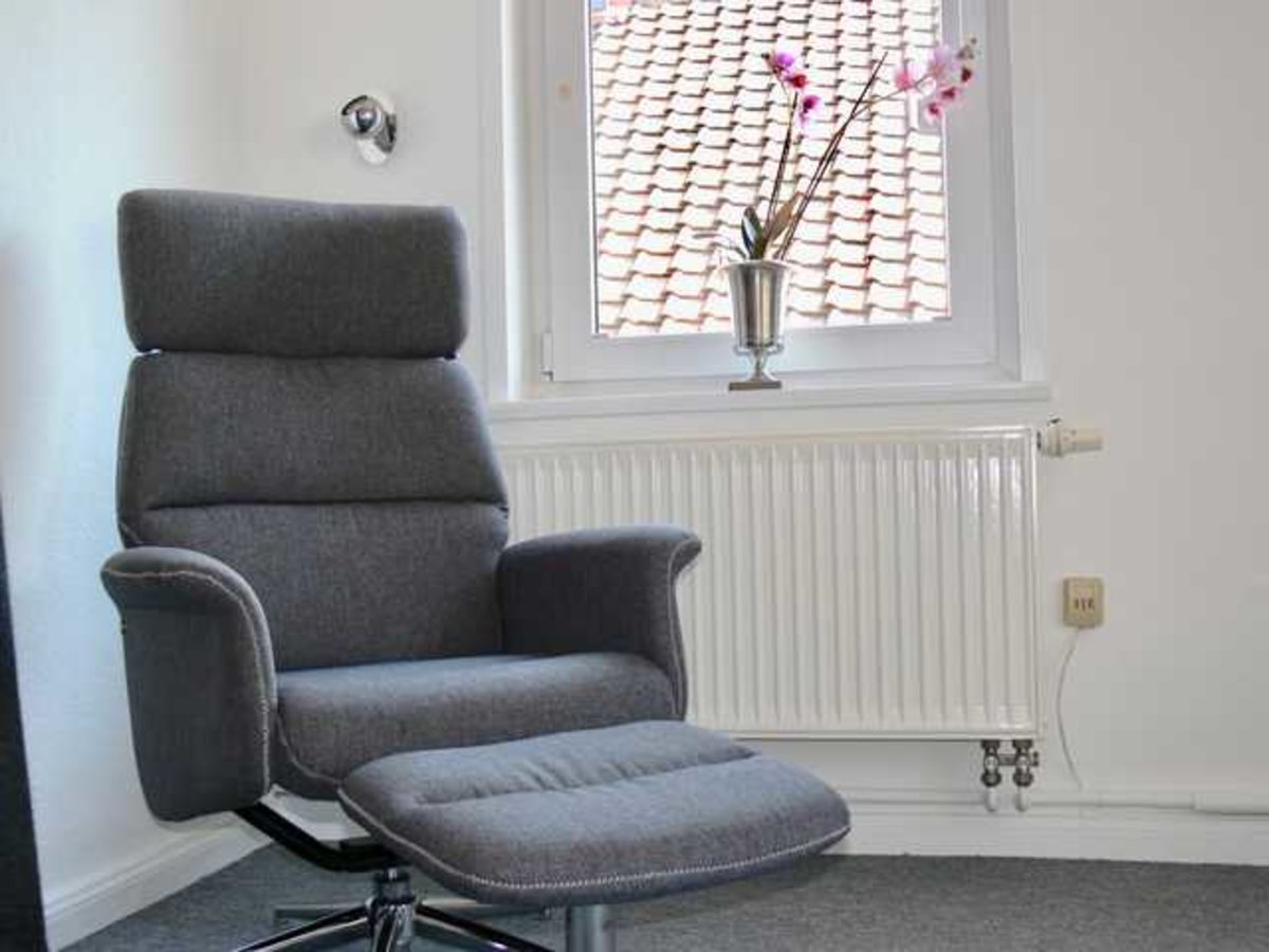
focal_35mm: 42
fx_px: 1540
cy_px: 476
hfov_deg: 44.8
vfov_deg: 34.3
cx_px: 634
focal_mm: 8.8
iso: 80
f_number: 2.8
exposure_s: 1/50
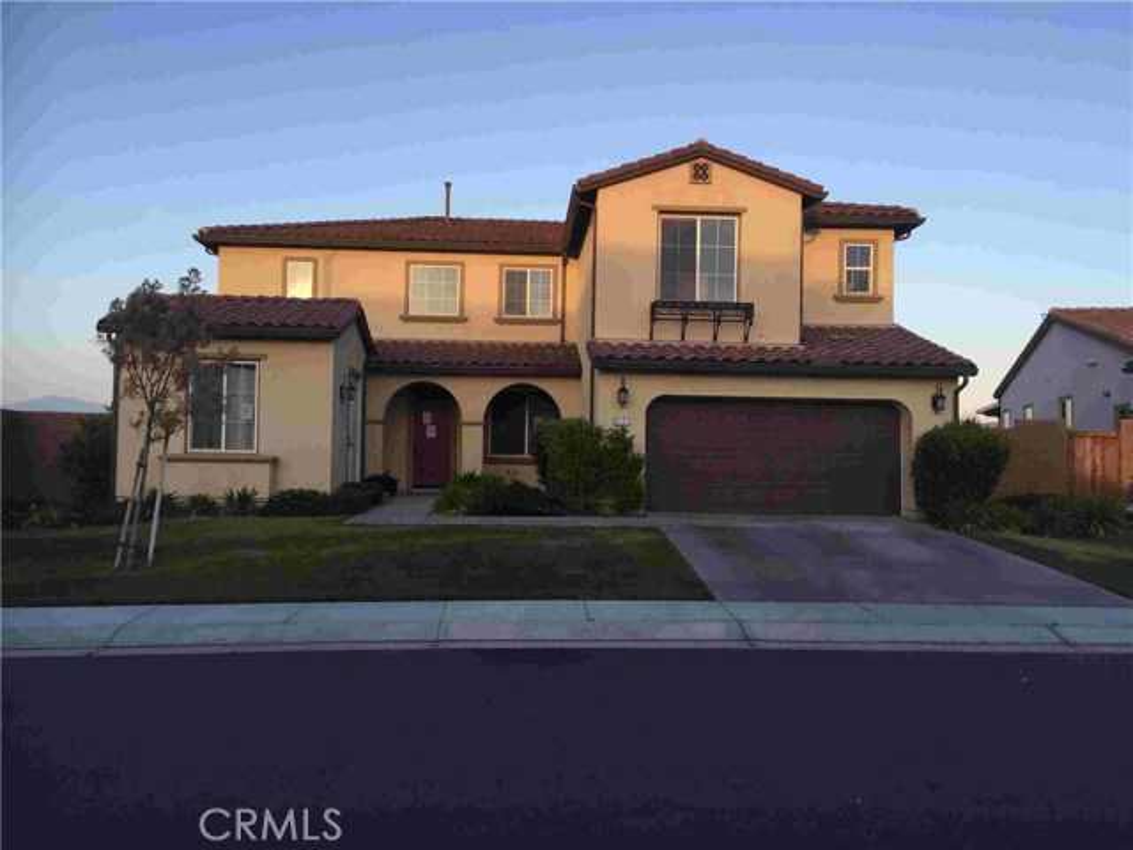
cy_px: 425
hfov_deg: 61.7
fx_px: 949
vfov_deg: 48.2
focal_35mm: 29
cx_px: 566
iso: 32
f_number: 2.2
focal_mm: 4.15
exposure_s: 1/359
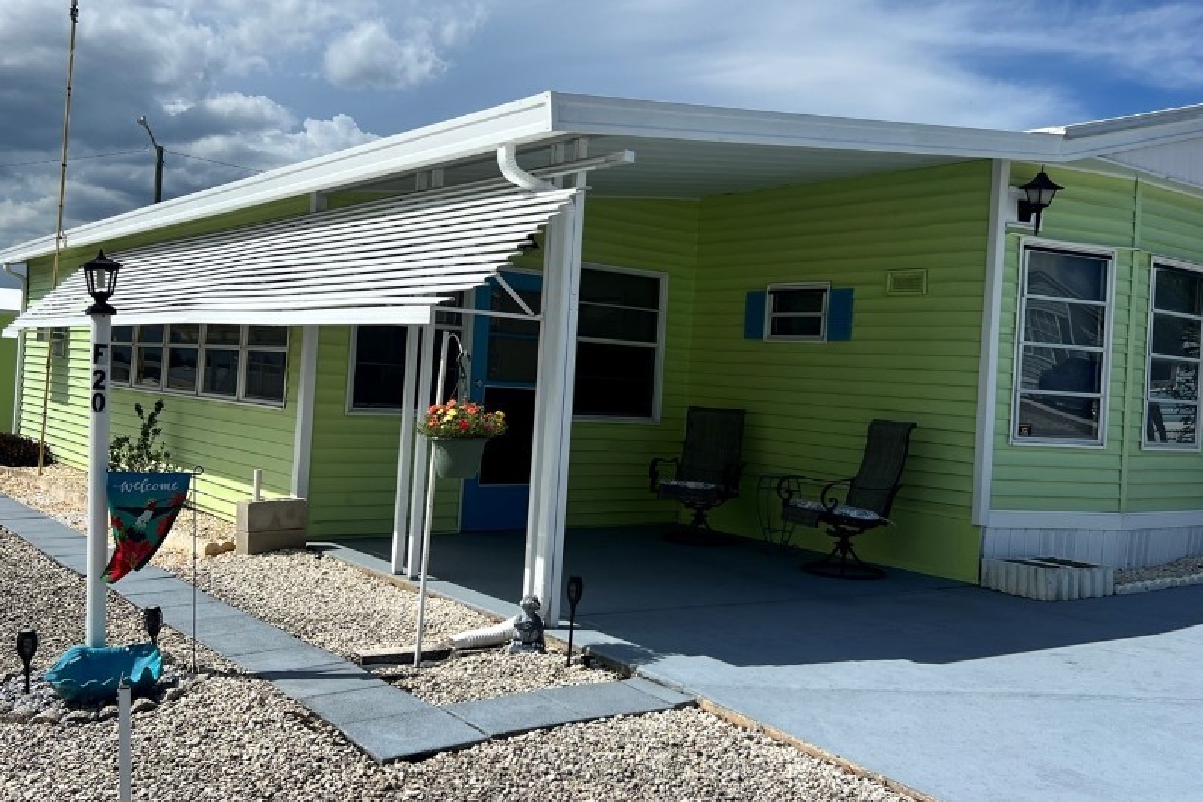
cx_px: 631
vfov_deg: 37.8
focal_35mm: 35
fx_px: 1169
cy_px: 353
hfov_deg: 54.4
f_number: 1.5
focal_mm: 5.7
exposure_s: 1/8696
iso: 50
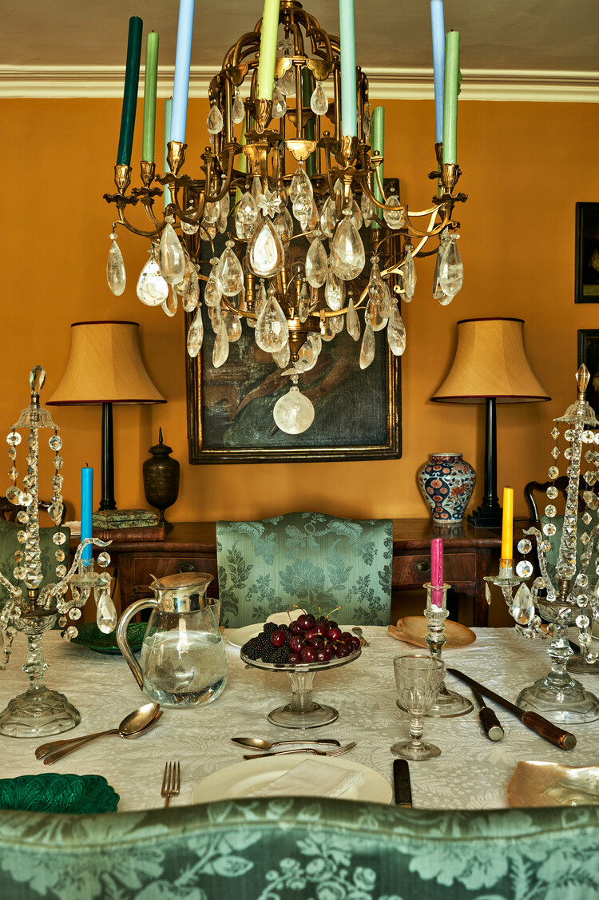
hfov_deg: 37.8
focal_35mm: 35
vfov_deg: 54.4
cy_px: 450
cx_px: 300
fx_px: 874
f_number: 11
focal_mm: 35
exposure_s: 4
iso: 100
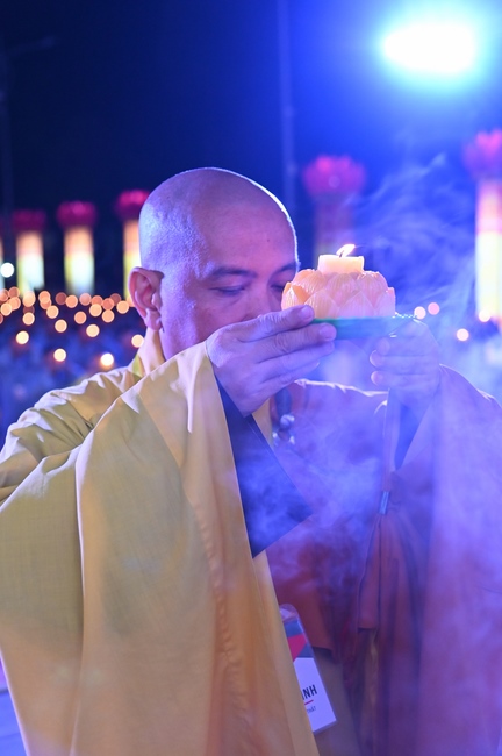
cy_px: 378
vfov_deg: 39.6
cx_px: 251
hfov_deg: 26.9
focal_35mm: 50
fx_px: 1048
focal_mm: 50
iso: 4000
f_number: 4
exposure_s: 1/125
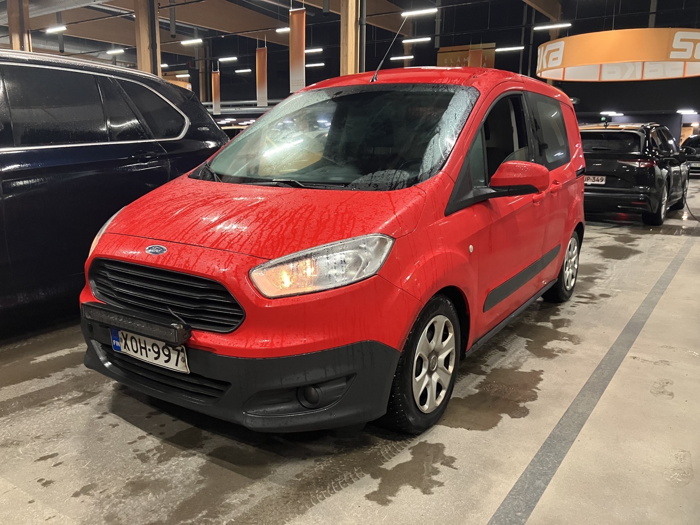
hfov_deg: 63.4
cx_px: 350
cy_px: 262
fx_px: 566
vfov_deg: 49.7
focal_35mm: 28
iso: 320
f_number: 1.8
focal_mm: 3.99
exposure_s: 1/50
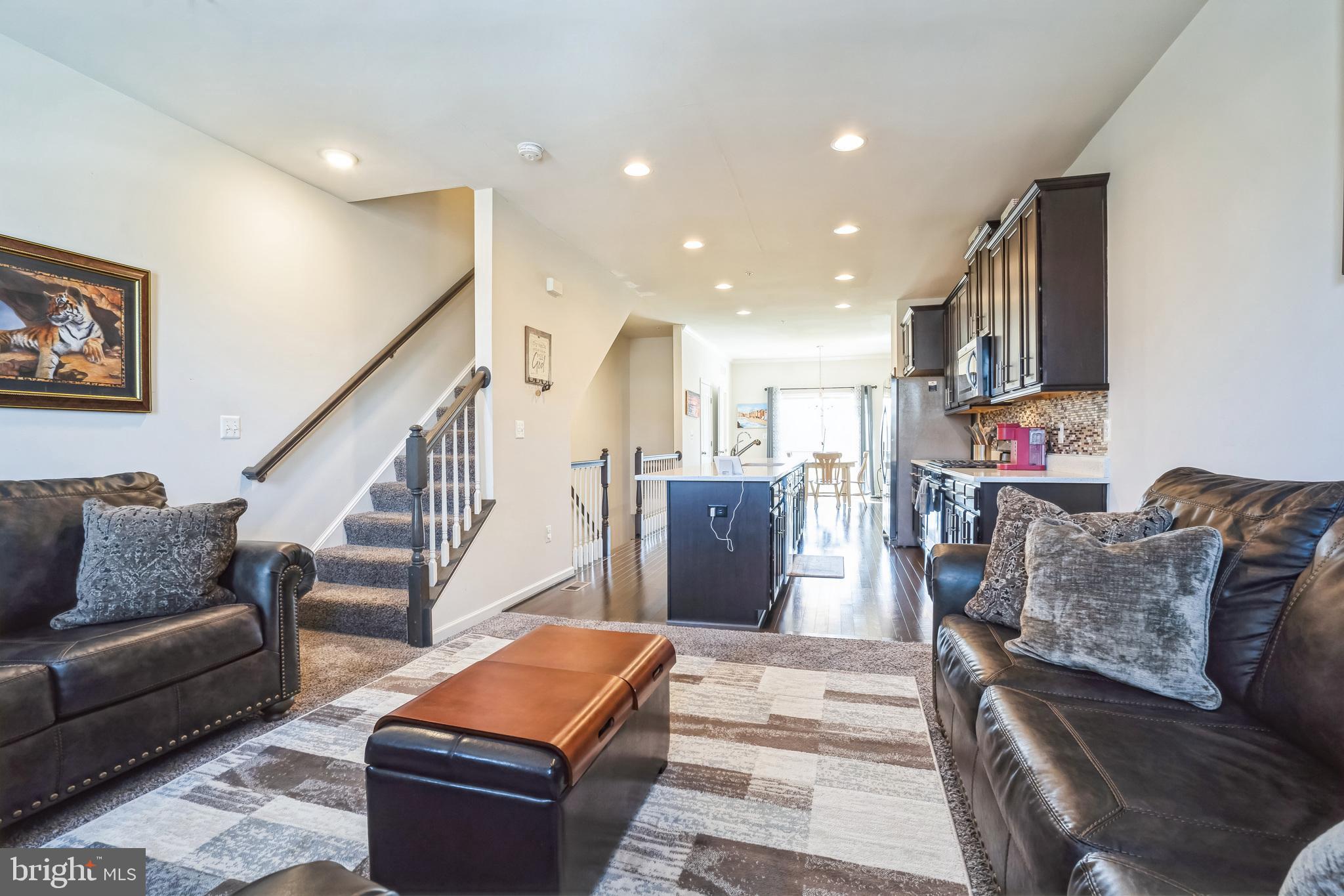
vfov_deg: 73.7
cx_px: 672
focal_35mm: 16
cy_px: 448
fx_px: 597
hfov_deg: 96.7
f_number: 9
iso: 400
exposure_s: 1/10
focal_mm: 16
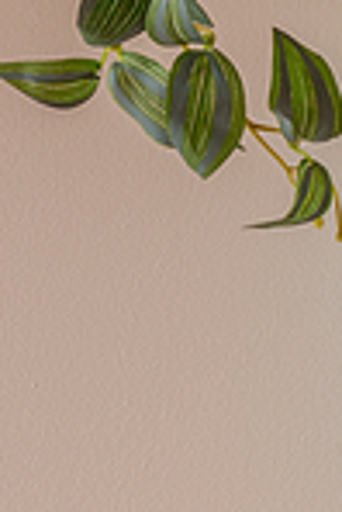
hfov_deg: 2.4
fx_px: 8160
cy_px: 47
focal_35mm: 574
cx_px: 548
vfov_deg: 3.6
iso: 160
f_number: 8
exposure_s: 1/125
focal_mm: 98
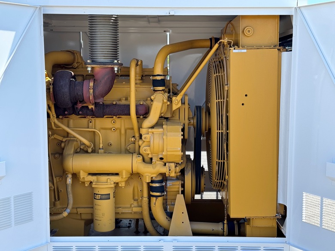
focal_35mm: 48
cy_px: 126
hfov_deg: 39.7
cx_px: 168
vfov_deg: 30.3
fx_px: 465
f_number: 1.78
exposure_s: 1/774
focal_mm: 6.76
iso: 64
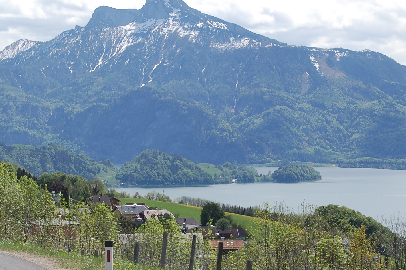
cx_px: 155
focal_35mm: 131
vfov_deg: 10.4
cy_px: 157
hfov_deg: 15.7
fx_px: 1473
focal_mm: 55
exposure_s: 1/250
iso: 200
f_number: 10
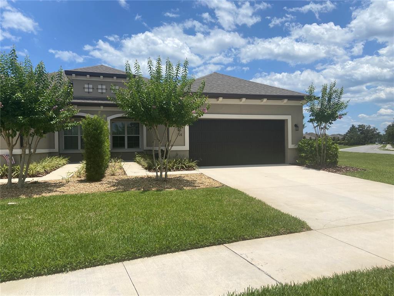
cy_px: 148
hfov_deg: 67.3
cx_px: 197
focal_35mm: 26
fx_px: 296
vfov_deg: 53.1
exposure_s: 1/5495
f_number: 1.8
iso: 32
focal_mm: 4.25
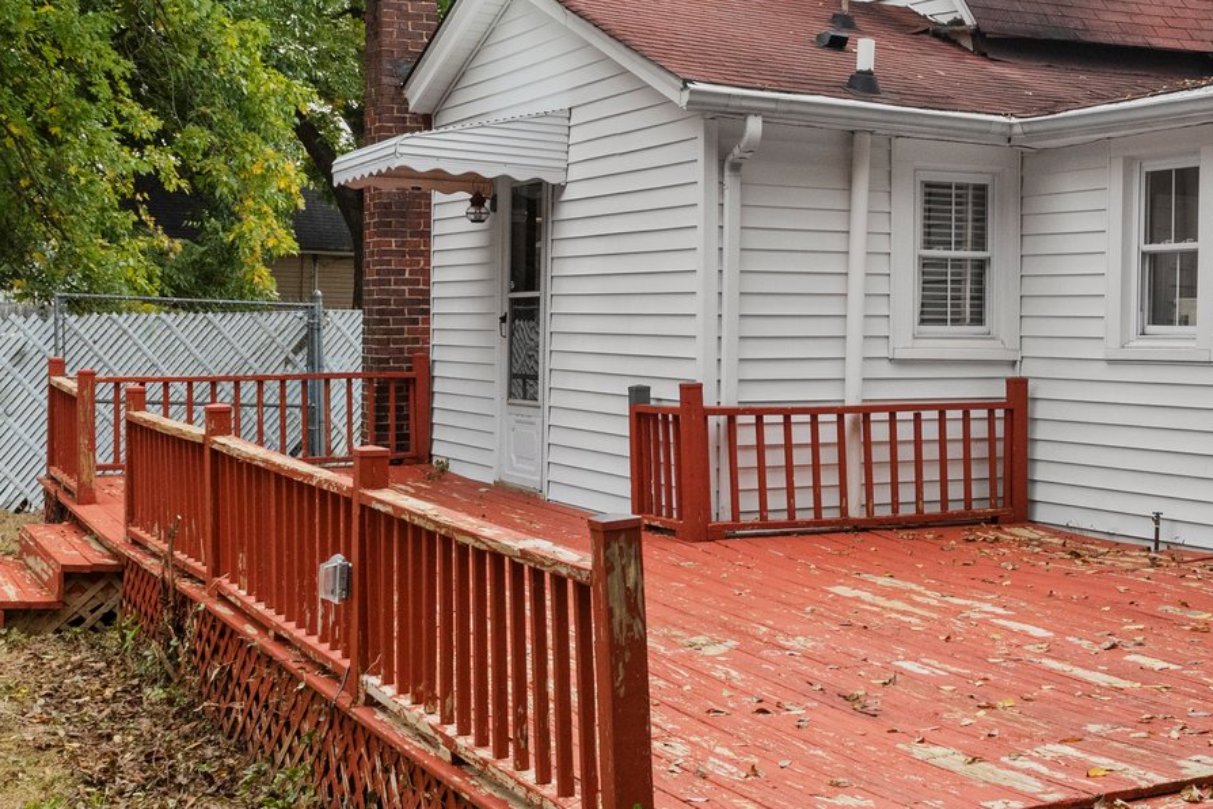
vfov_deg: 24.4
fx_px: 1853
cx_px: 927
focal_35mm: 55
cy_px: 241
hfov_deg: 35.4
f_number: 8
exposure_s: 1/400
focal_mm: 24
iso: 800
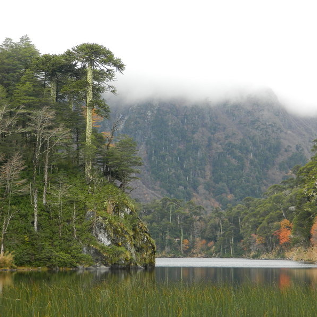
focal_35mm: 100
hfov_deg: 17.4
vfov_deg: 17.4
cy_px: 160
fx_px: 1036
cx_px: 187
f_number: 4.2
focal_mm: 15.1
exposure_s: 1/60
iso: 80
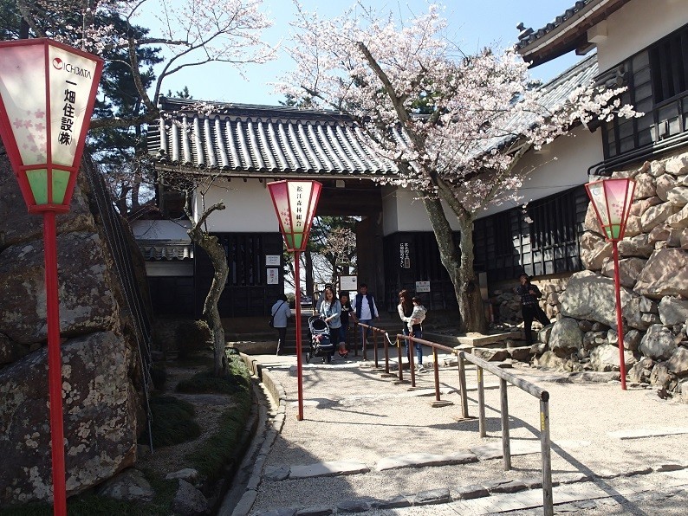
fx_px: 596
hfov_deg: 59.9
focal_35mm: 30
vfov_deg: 46.8
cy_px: 258
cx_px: 344
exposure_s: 1/640
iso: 100
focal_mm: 5.5
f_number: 3.2
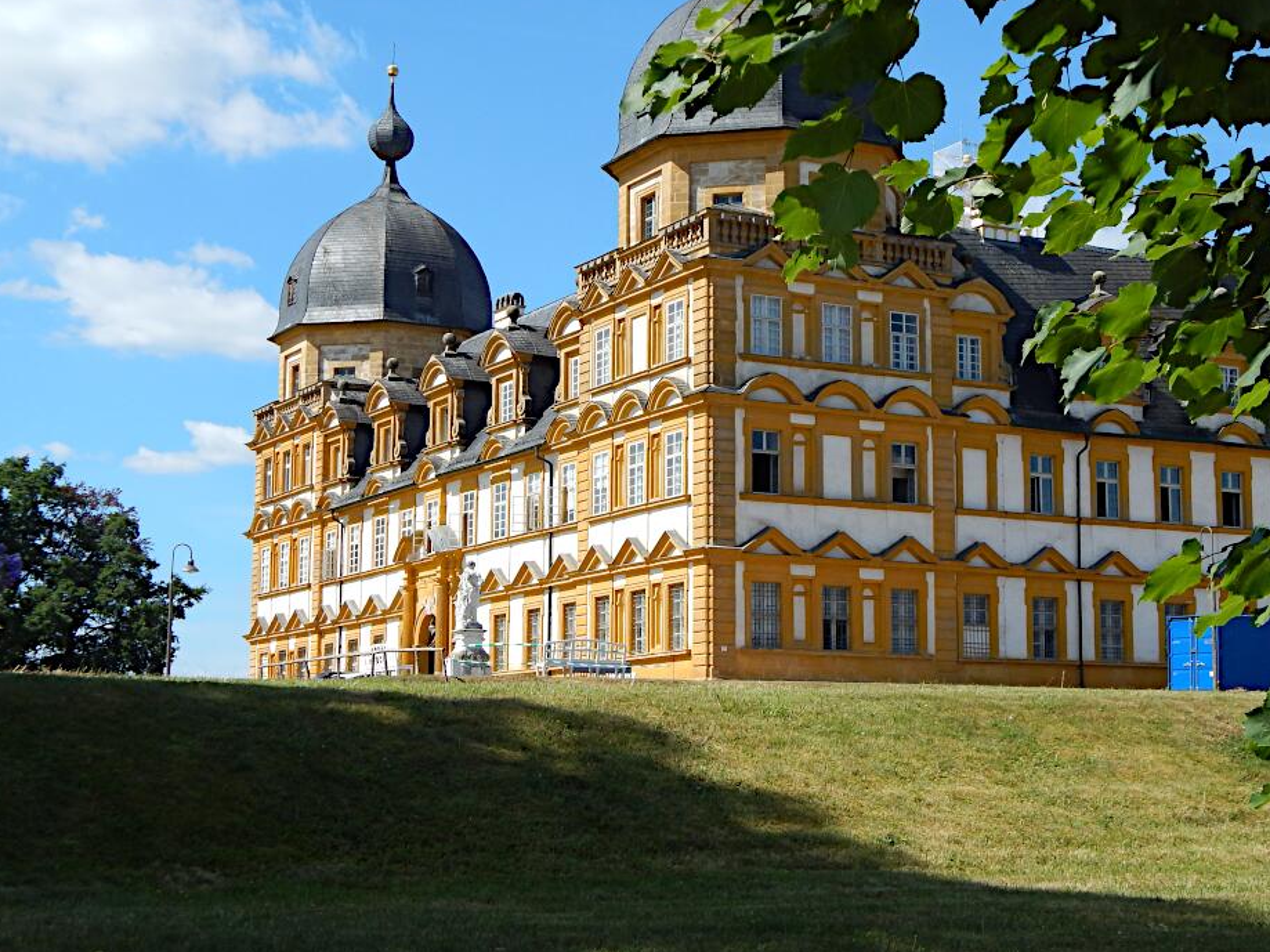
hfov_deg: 30.1
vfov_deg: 22.9
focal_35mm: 64
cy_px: 431
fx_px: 2348
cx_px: 797
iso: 125
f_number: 3.7
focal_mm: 8.6
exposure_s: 1/1000
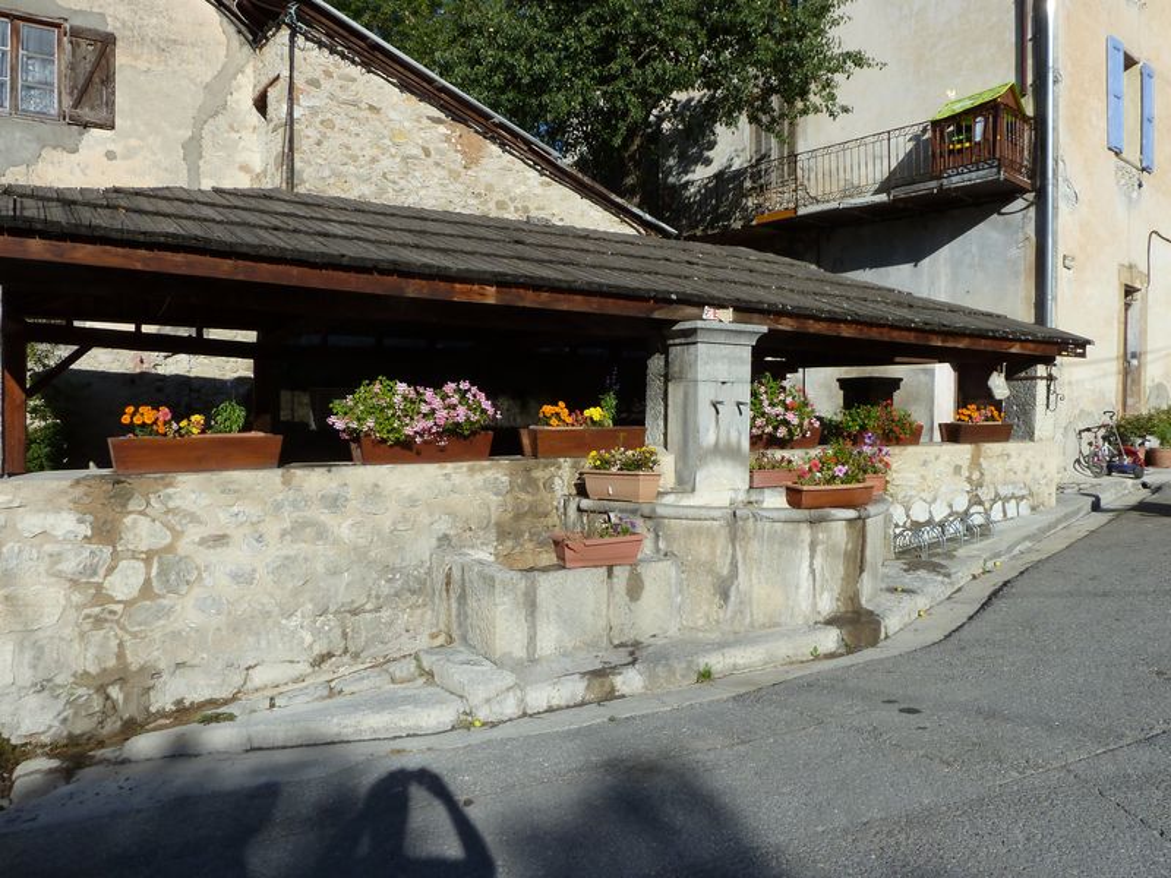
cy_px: 439
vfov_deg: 54.9
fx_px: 846
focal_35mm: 25
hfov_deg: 69.4
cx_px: 586
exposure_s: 1/500
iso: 80
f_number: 5.6
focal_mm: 4.1
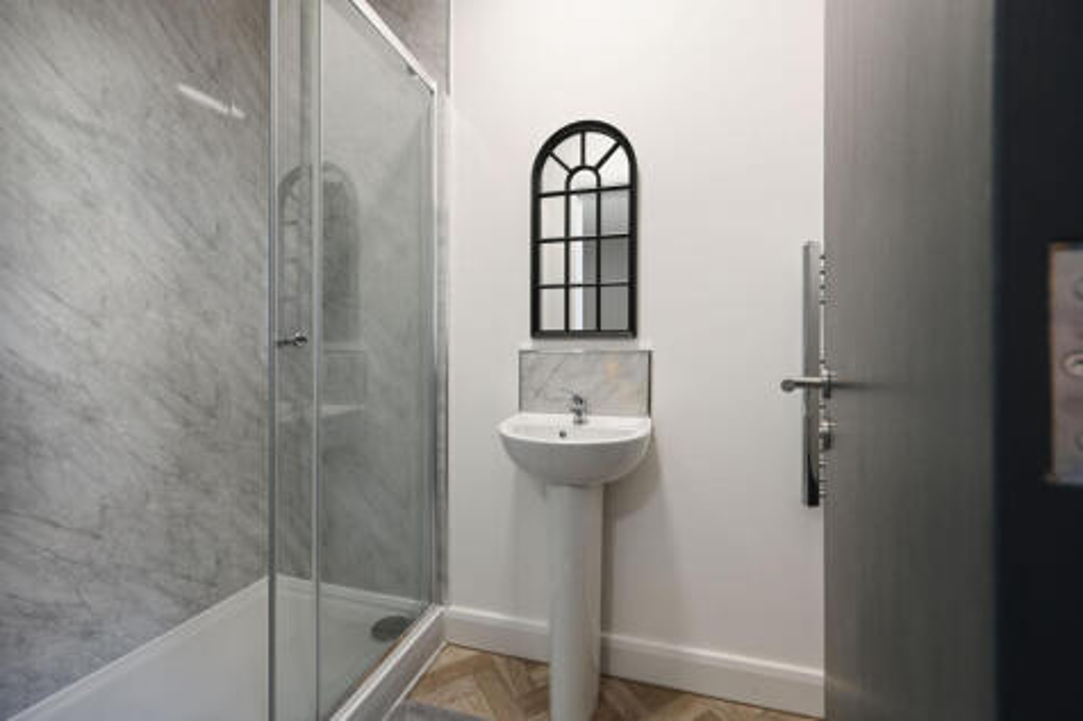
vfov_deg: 81.2
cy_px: 360
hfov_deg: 104.3
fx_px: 421
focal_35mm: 14
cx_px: 542
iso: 200
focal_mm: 14
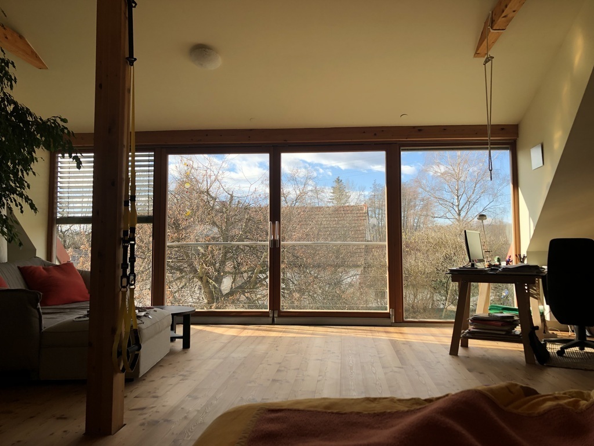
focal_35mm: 28
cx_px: 297
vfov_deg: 49.7
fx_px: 480
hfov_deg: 63.4
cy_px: 223
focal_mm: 3.99
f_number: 1.8
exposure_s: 1/350
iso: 20
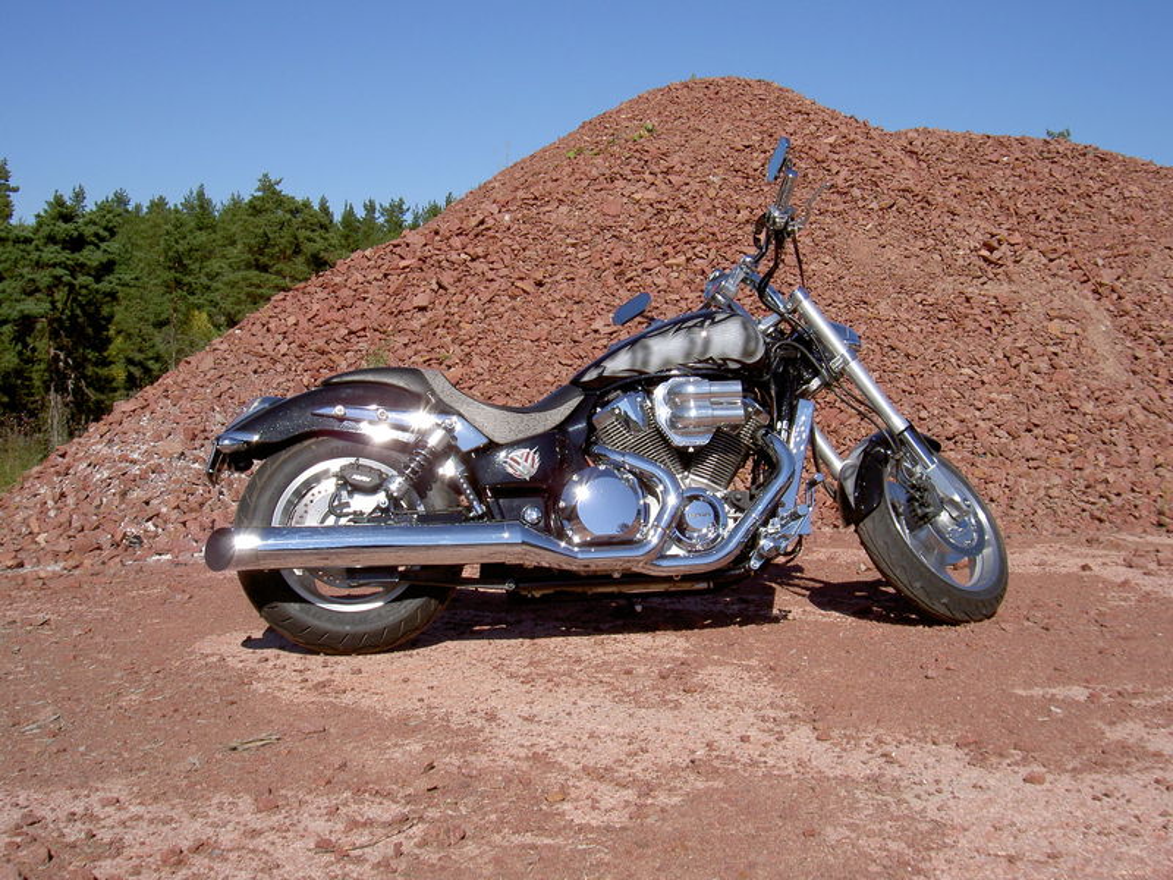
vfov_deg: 36.8
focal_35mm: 39
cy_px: 440
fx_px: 1322
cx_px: 586
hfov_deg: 47.9
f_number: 4.7
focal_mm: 8
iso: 100
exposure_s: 1/800
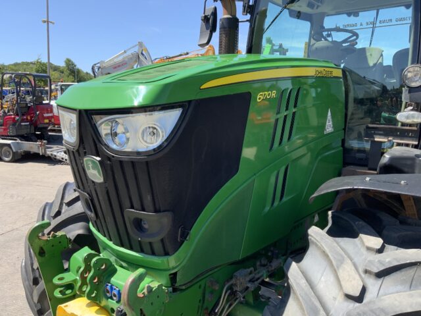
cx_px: 210
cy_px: 158
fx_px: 353
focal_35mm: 29
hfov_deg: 61.7
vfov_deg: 48.2
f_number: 1.8
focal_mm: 3
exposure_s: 1/709
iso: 16
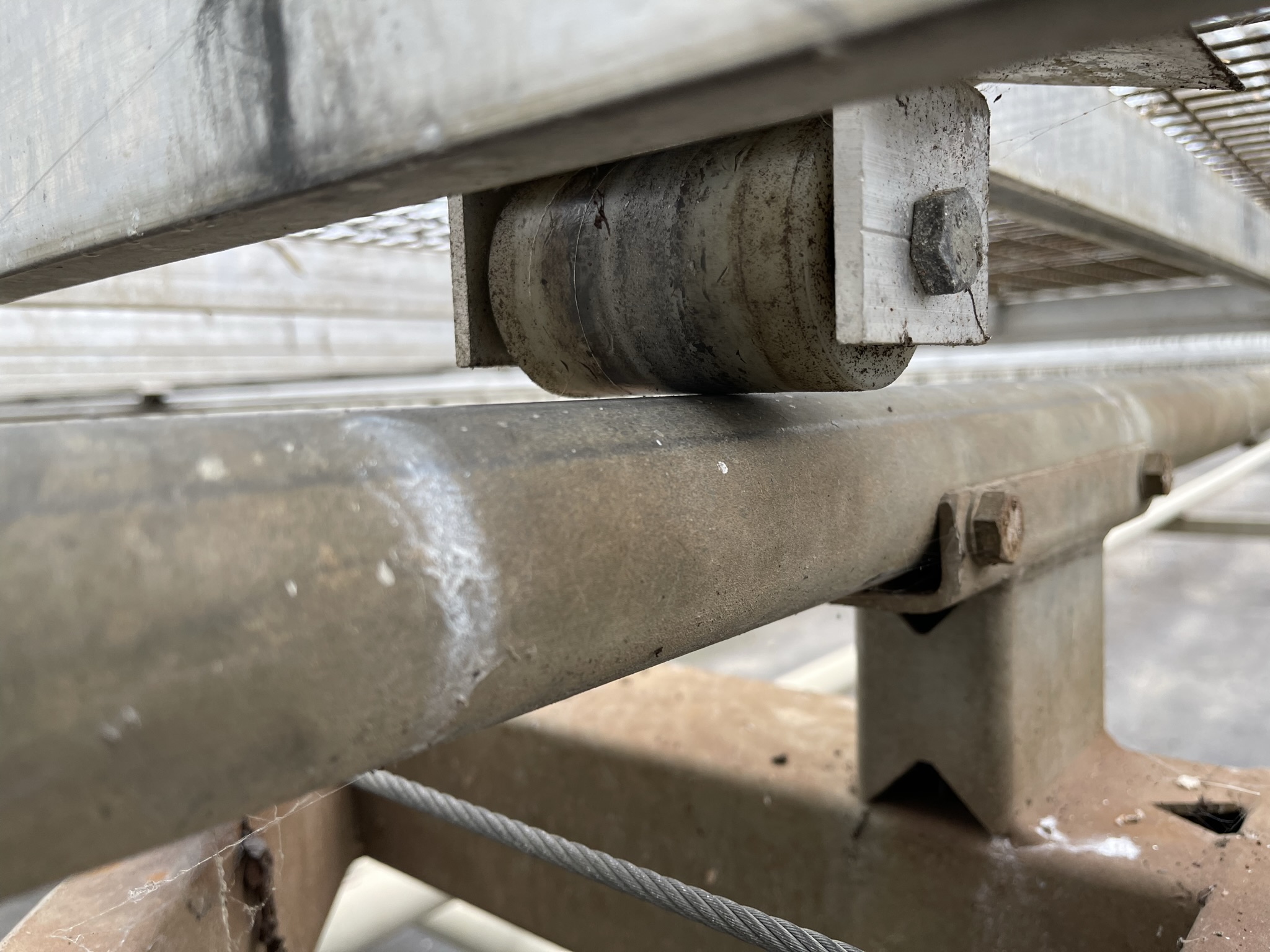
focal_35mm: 26
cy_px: 476
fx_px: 954
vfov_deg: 53.1
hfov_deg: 67.3
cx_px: 635
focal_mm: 5.1
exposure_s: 1/121
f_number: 1.6
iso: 80
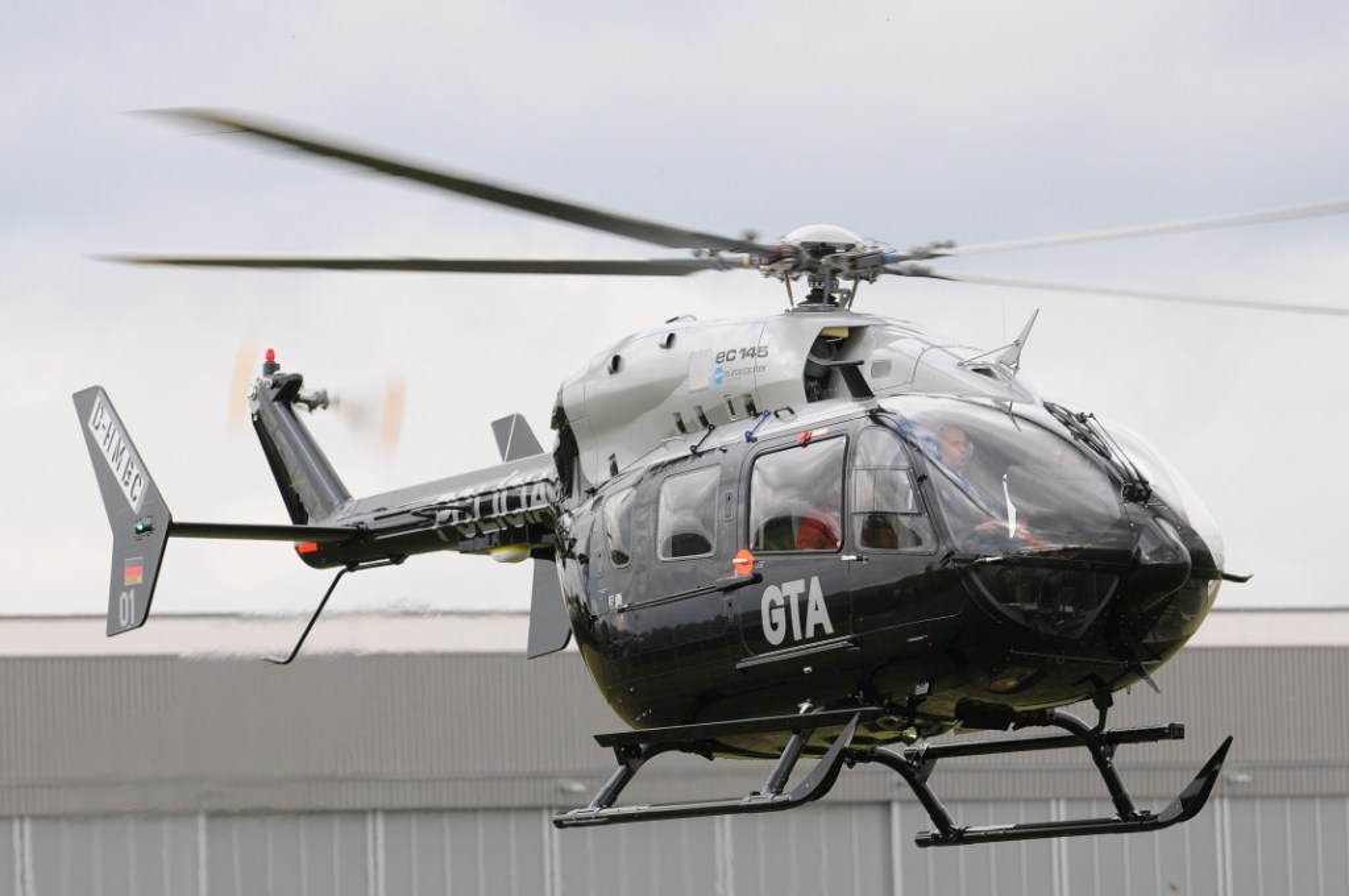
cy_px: 448
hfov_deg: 8.9
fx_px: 8701
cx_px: 674
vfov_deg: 5.9
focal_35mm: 232
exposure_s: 1/400
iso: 200
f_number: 4
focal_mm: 155
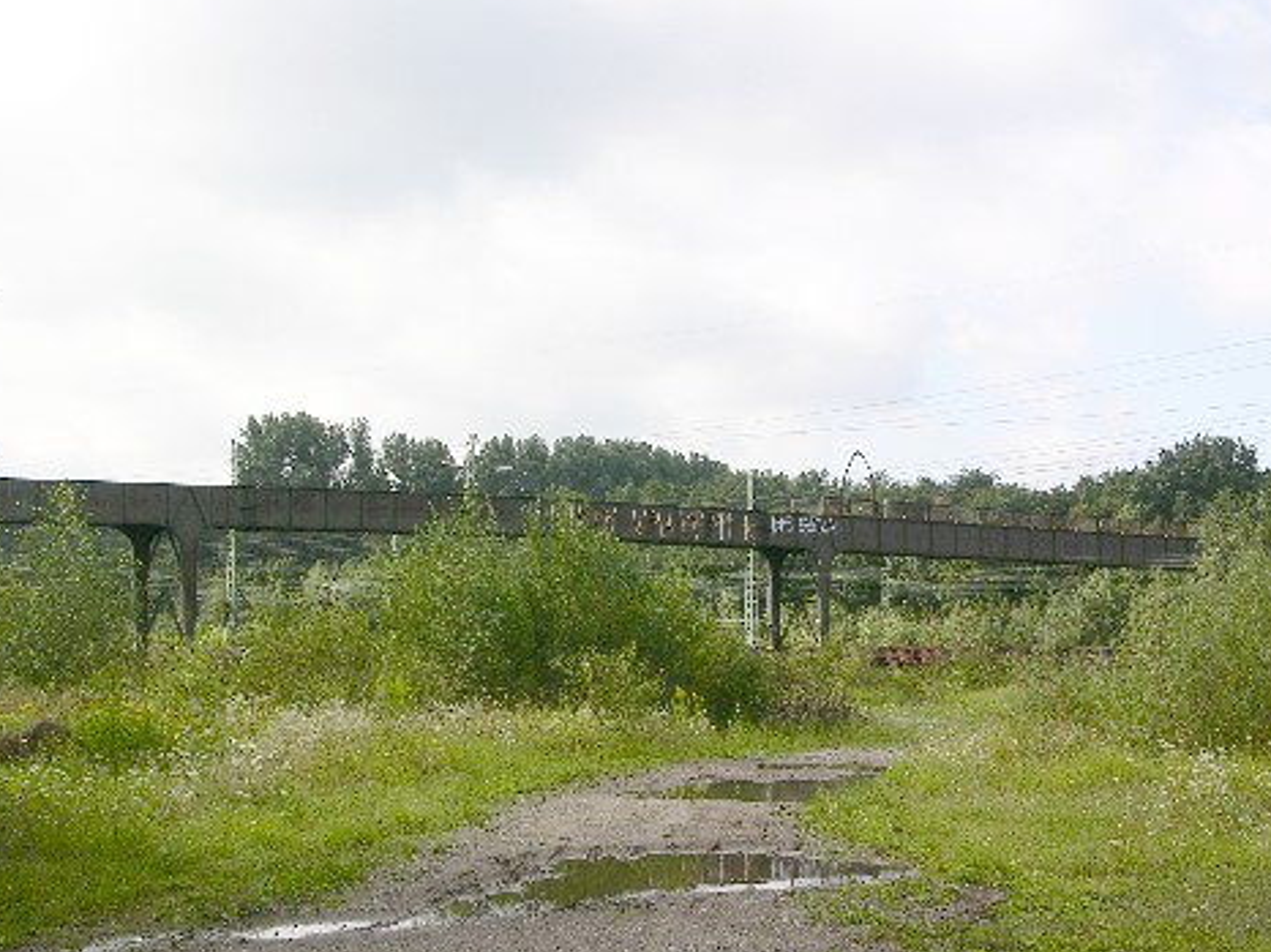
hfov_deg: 30.7
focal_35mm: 63
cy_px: 513
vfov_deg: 23.3
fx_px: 2312
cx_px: 629
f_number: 7.6
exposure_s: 1/99.8
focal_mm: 12.7
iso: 50
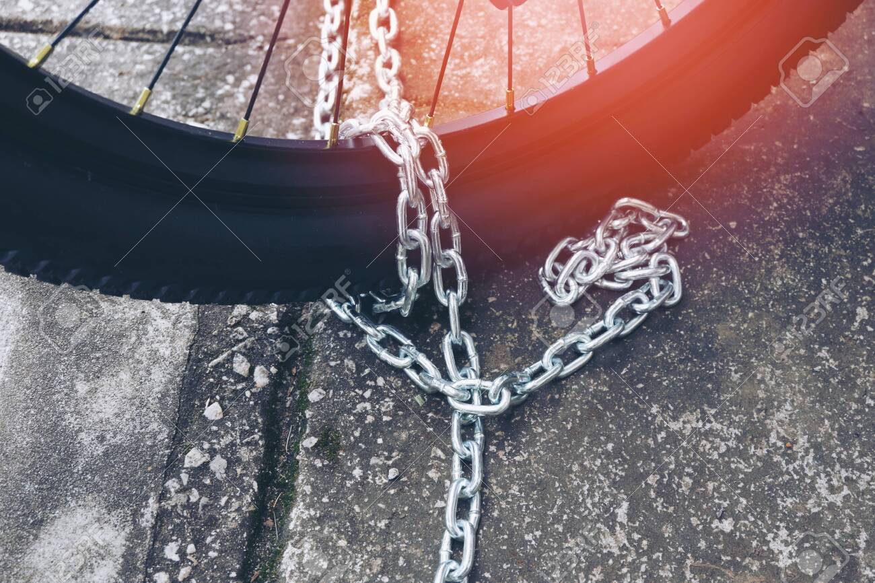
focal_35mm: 48
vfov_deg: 28.1
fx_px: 1166
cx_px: 438
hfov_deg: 41.1
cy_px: 292
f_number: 6.4
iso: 400
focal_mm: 32.5
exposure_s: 1/50
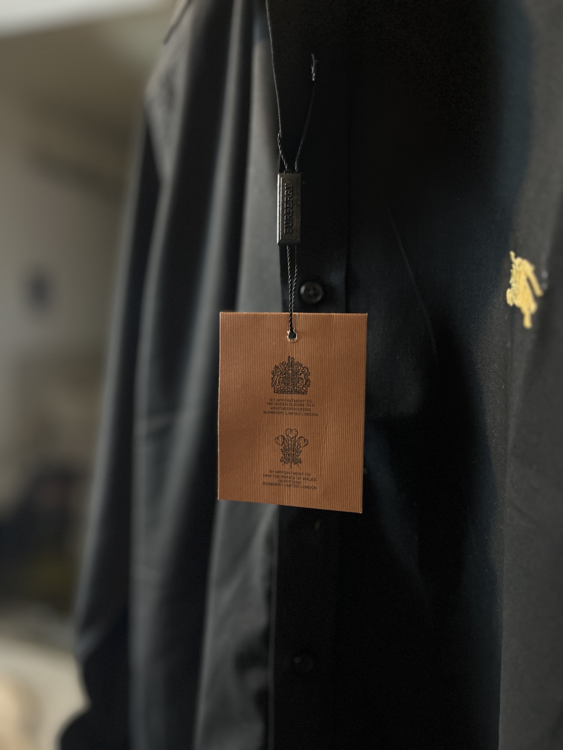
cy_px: 375
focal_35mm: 26
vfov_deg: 67.3
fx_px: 564
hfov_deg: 53.1
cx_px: 282
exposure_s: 1/50
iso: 250
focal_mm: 5.1
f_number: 1.6
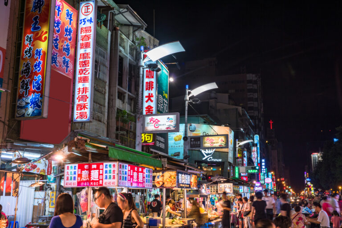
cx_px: 171
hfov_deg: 49.6
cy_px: 114
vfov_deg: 34.2
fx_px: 370
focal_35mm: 39
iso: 100
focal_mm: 26
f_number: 5.6
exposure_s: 1/5
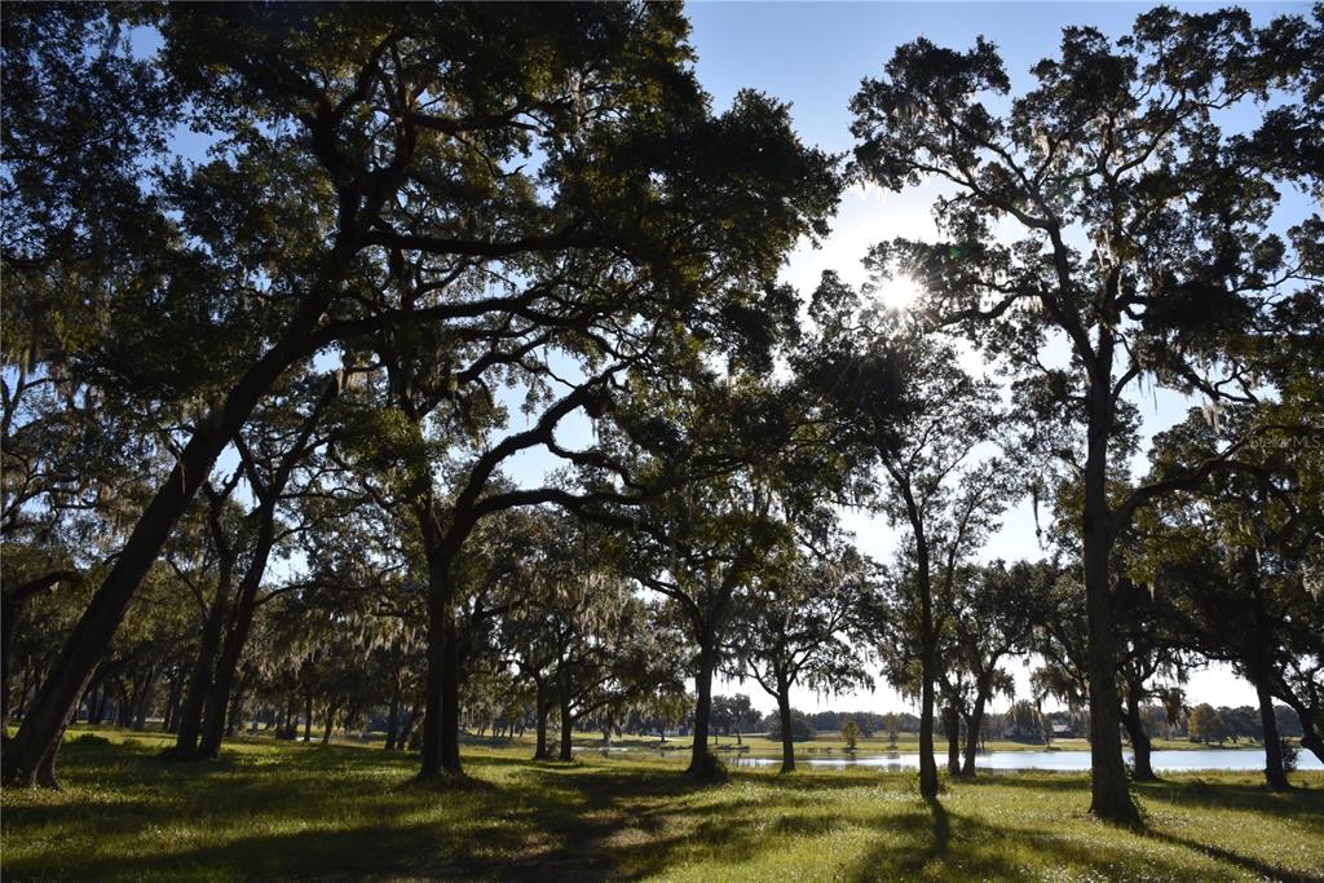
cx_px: 662
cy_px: 442
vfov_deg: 53.1
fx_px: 883
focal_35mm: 24
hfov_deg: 73.7
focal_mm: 24
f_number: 14
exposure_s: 1/800
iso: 1250
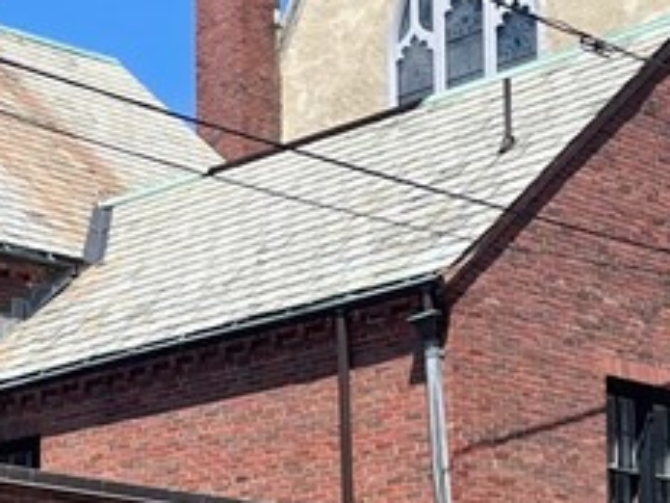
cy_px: 671
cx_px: -87
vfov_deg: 12.4
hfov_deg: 16.5
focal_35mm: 115
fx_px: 2226
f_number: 1.6
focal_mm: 5.1
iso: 32
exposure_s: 1/3003
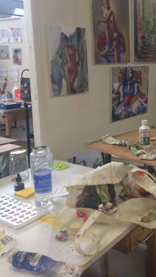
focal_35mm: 43
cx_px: 123
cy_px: 112
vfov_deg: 47.1
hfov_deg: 27.2
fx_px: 316
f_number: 2.4
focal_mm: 4.12
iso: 50
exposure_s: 1/30
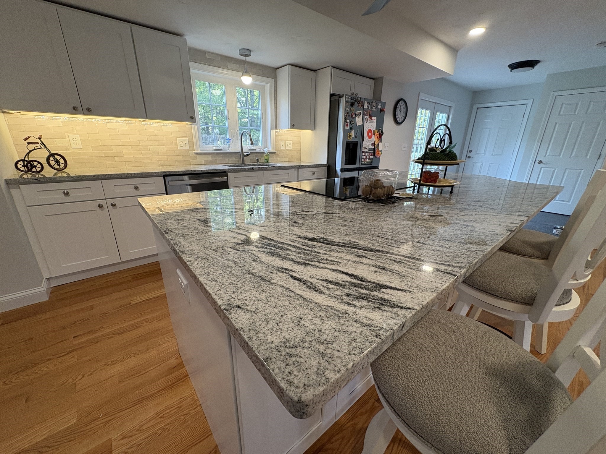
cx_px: 303
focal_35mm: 14
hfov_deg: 102.1
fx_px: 245
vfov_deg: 85.7
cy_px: 227
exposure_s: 1/120
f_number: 2.2
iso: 125
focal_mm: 2.22
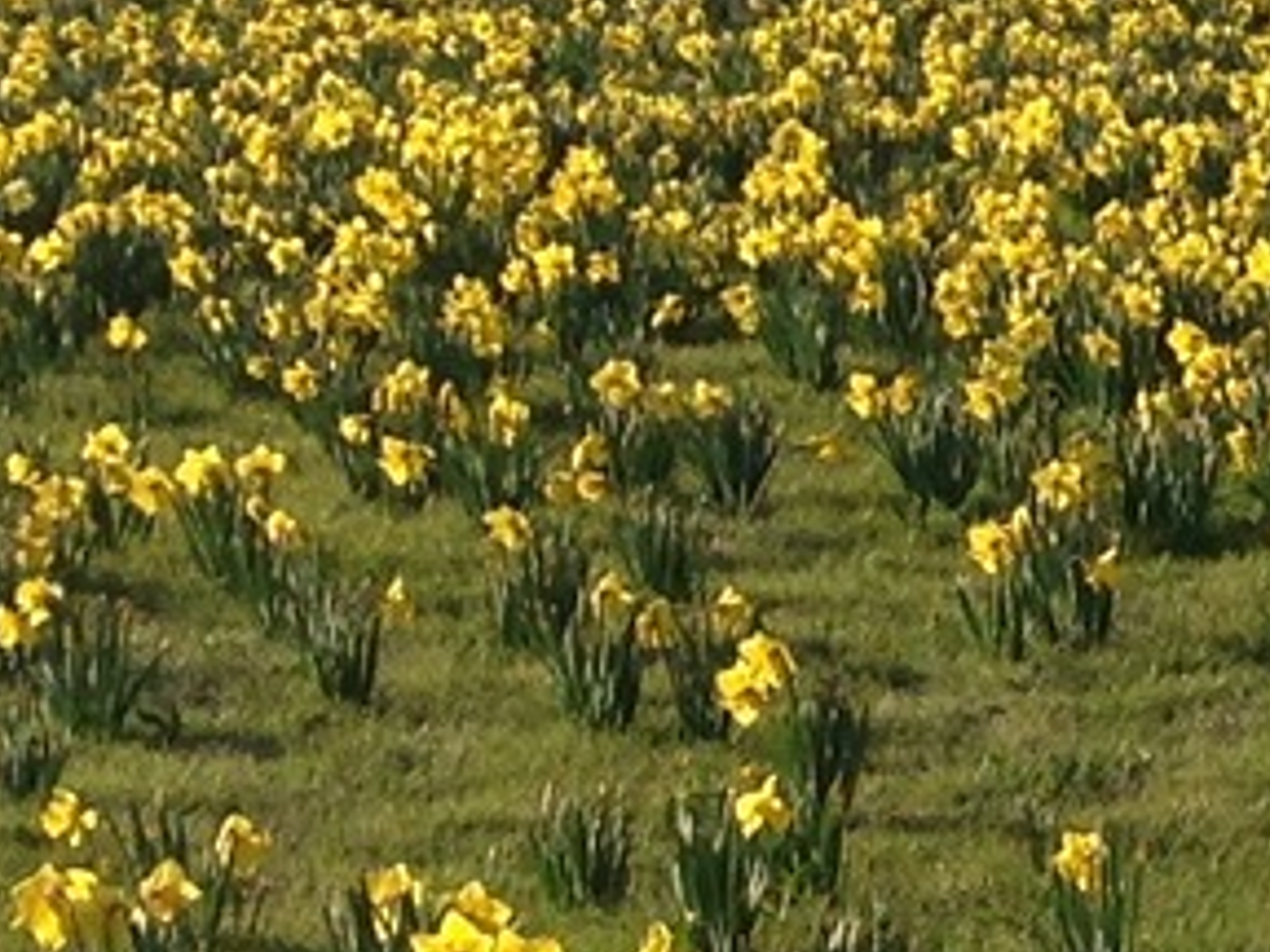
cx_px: 2778
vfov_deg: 6.5
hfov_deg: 8.1
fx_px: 8402
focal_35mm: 229
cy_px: 405
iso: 50
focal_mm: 4.12
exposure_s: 1/1022
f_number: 2.4
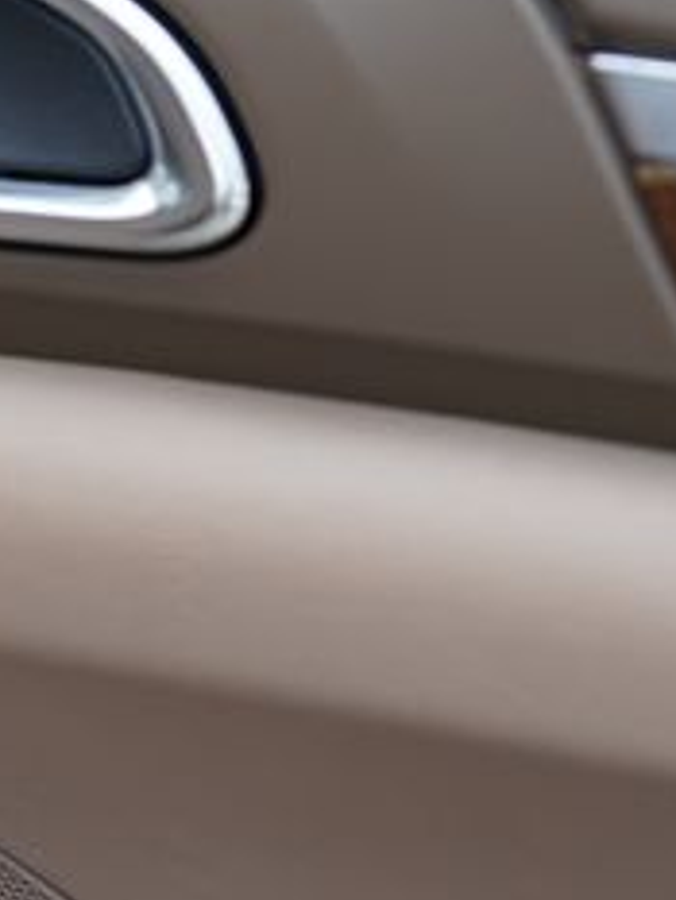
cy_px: 798
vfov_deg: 11.4
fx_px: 4500
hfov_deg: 8.4
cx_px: -417
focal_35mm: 173
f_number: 3.5
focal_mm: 41
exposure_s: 1/80
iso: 100
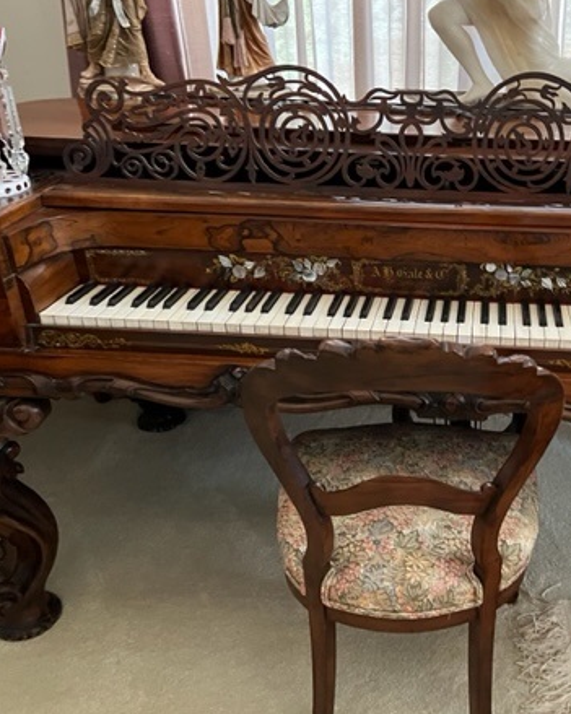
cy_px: 351
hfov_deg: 38.9
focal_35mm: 37
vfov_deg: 49.1
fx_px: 782
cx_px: 439
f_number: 1.5
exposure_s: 1/40
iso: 640
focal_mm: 5.7
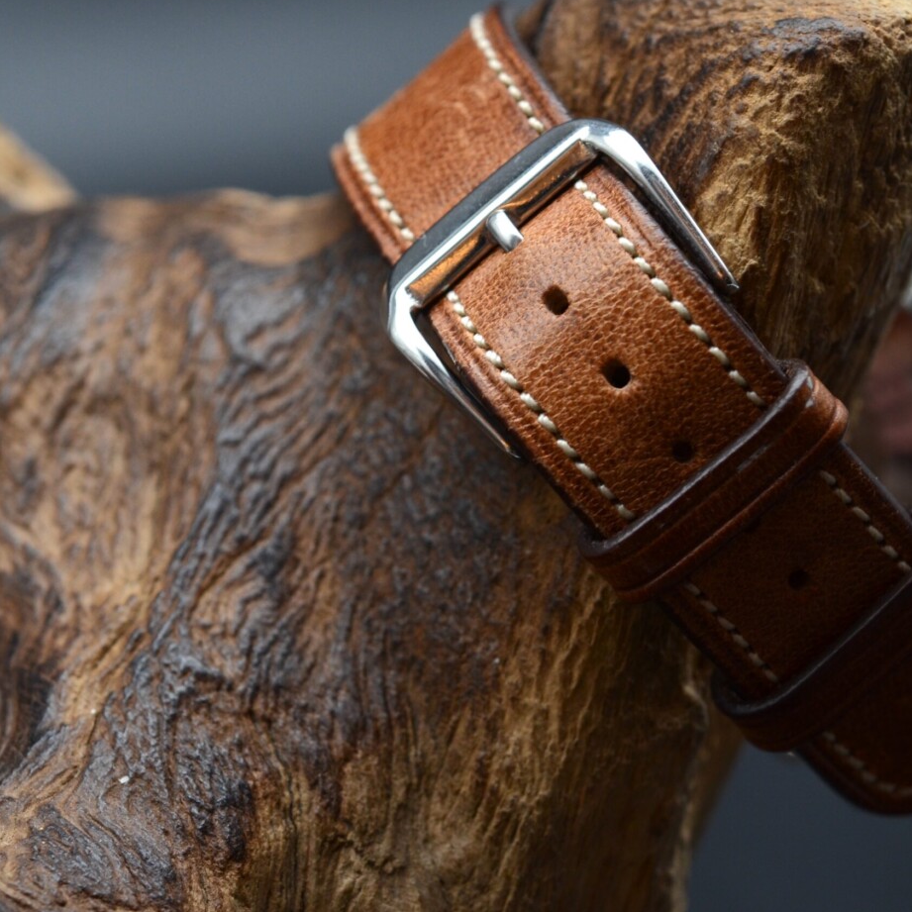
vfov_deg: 15.0
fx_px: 3458
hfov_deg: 15.0
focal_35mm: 116
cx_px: 485
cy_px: 455
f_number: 6.3
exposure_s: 1/40
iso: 500
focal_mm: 60
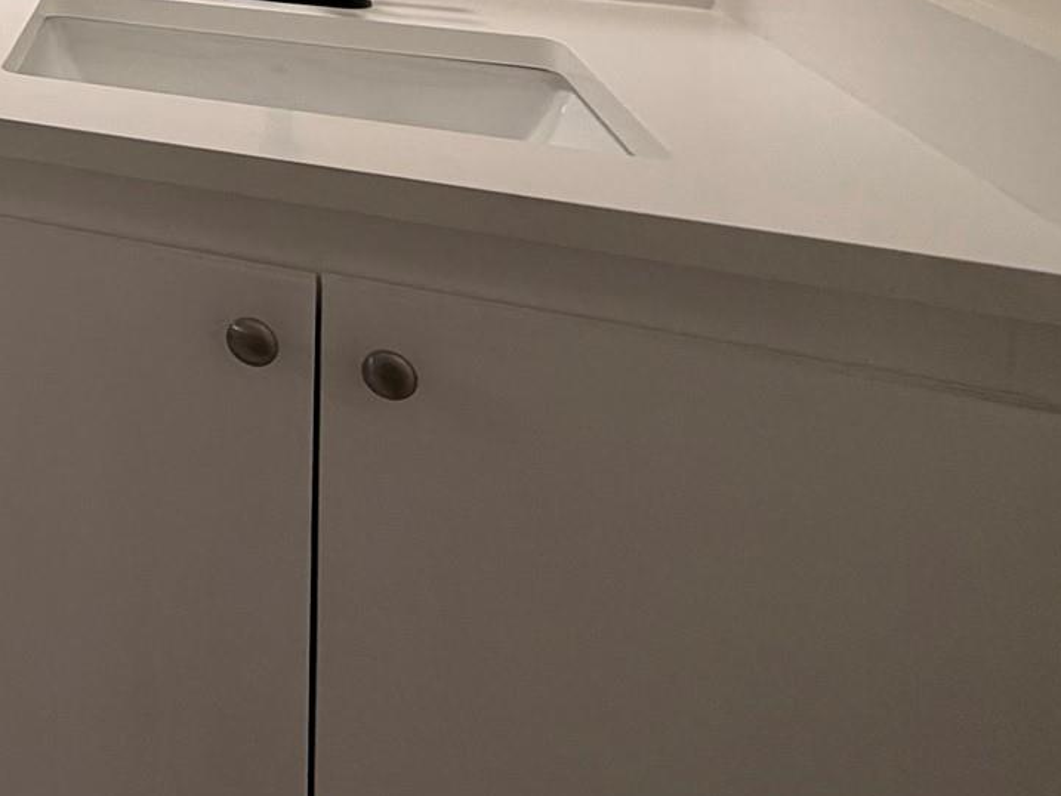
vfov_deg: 28.5
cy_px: -272
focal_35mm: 40
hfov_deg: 33.7
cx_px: -321
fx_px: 1226
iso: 160
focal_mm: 2.22
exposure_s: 1/120
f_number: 2.2
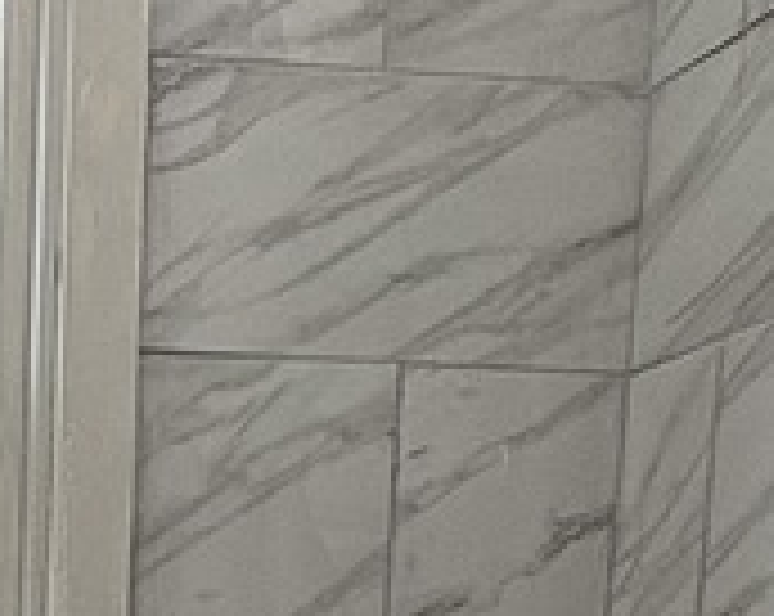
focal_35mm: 86
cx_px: -378
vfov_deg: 15.5
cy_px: 1084
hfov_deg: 19.5
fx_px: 1967
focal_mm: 2.22
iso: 160
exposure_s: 1/60
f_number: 2.2
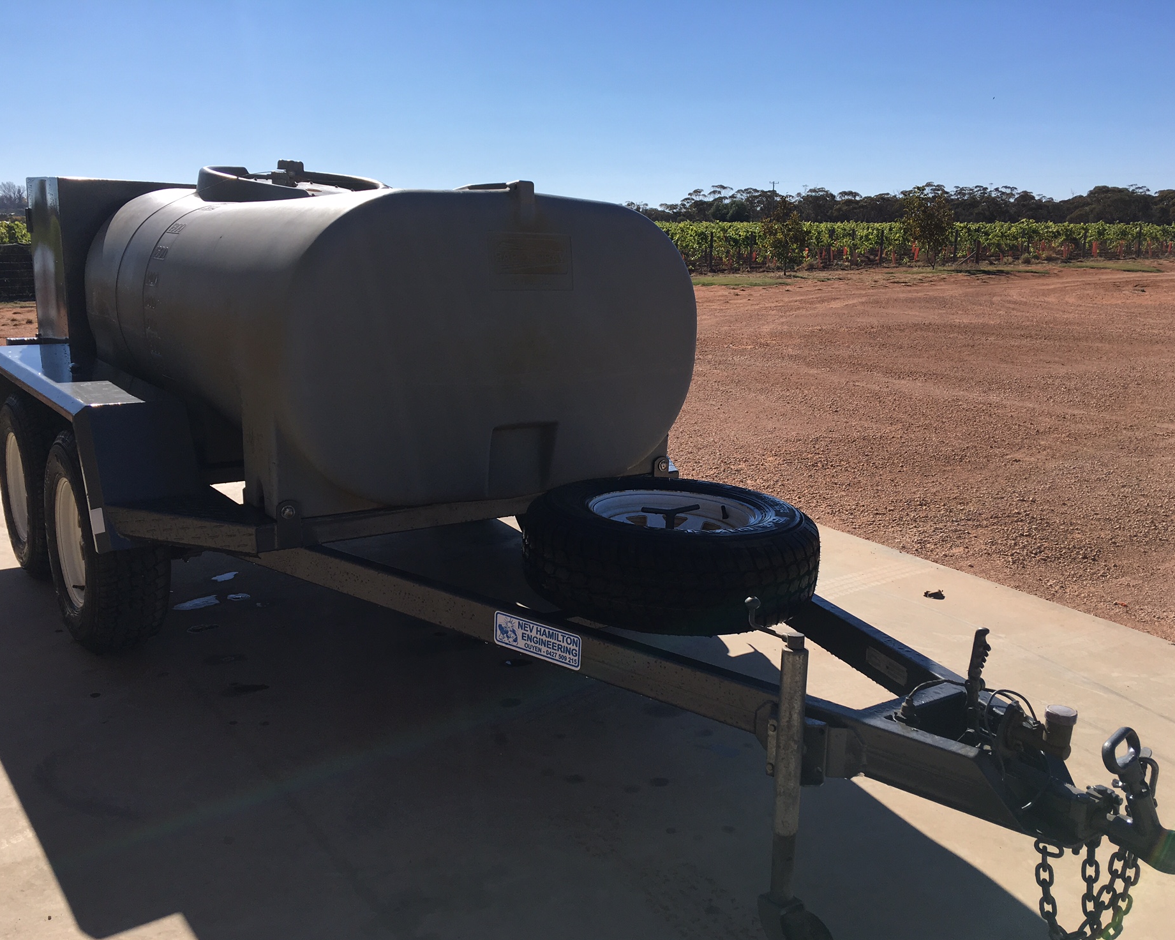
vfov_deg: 47.1
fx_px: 1078
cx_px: 571
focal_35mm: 31
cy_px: 482
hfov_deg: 57.2
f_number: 2.2
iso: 25
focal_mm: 4.15
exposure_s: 1/2079
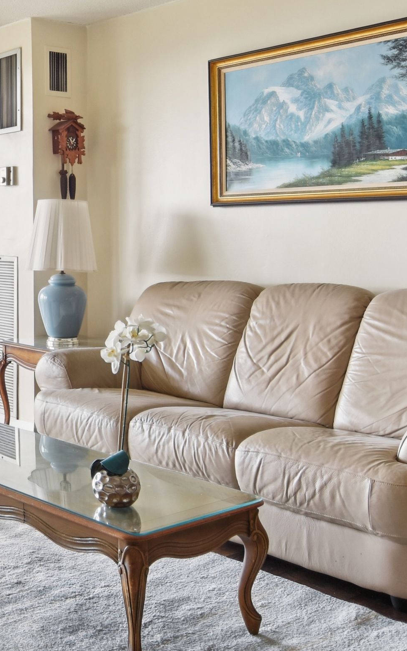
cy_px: 262
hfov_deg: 25.5
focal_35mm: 46
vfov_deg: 43.3
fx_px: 816
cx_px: -64
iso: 400
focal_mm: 12
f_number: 7.1
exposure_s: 1/50
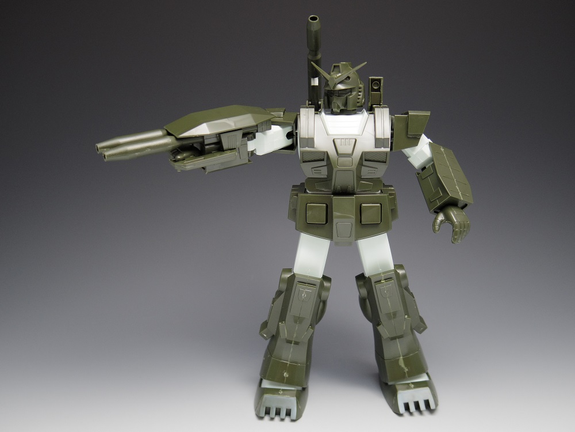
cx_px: 288
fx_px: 648
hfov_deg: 47.9
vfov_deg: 36.8
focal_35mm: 39
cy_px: 216
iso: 200
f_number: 1.9
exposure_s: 1/30
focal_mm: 8.5
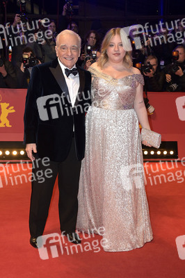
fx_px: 386
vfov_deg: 39.6
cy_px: 139
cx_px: 92
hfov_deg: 26.9
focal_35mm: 50
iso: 1250
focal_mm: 50
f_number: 5.6
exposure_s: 1/250
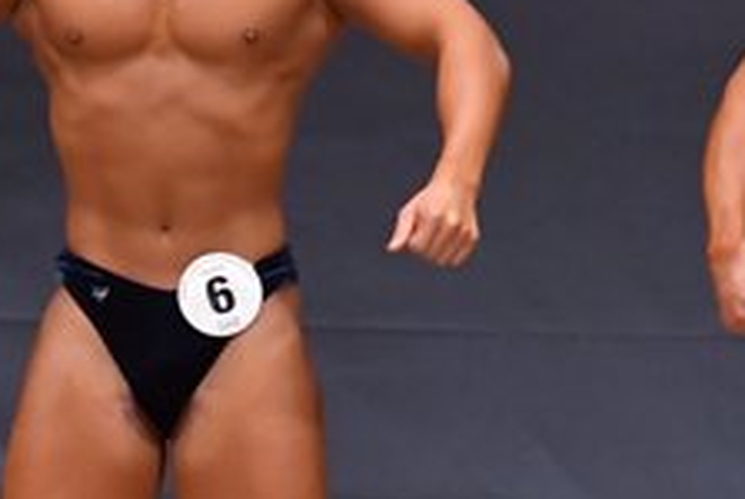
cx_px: -195
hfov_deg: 2.1
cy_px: 366
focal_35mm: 984
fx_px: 20390
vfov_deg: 1.4
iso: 6400
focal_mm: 190
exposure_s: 1/400
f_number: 5.6
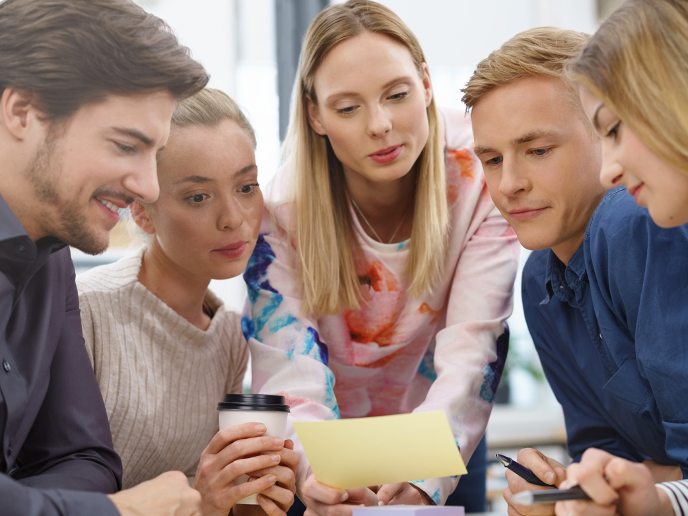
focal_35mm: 71
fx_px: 1411
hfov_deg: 27.4
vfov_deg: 20.7
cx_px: 373
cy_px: 266
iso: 100
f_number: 2.8
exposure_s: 1/160
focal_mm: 55
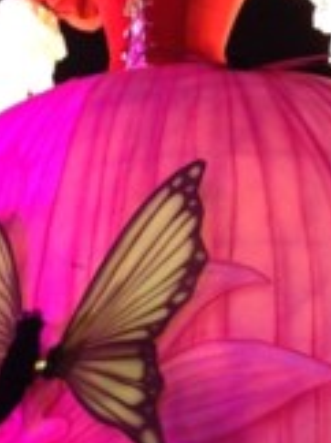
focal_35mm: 102
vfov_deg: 19.0
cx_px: 141
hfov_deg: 14.5
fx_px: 1304
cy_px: 57
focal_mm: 4.13
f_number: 2.4
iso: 250
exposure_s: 1/20
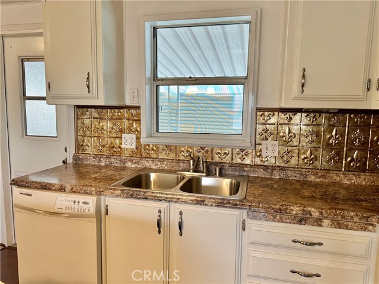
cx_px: 190
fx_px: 263
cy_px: 142
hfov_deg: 71.6
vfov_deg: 56.8
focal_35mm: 24
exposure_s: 1/120
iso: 160
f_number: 1.78
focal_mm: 6.86
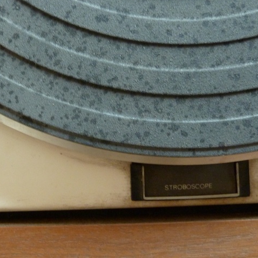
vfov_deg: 44.8
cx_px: 72
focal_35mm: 37
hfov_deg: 43.8
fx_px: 312
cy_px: 147
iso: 400
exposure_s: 1/5
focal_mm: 4.1
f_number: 3.3
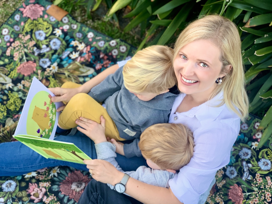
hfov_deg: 36.8
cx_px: 136
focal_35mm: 52
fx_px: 409
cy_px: 102
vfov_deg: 28.0
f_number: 2.4
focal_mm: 6
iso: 40
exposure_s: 1/122
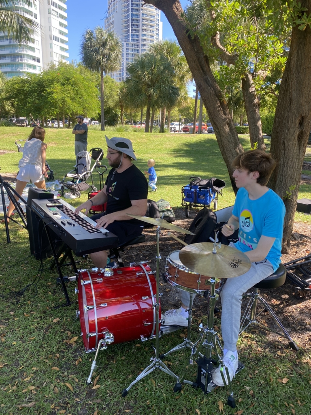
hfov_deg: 53.1
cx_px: 156
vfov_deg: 67.3
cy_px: 208
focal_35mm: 26
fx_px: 311
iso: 32
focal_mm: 4.25
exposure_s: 1/327
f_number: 1.8
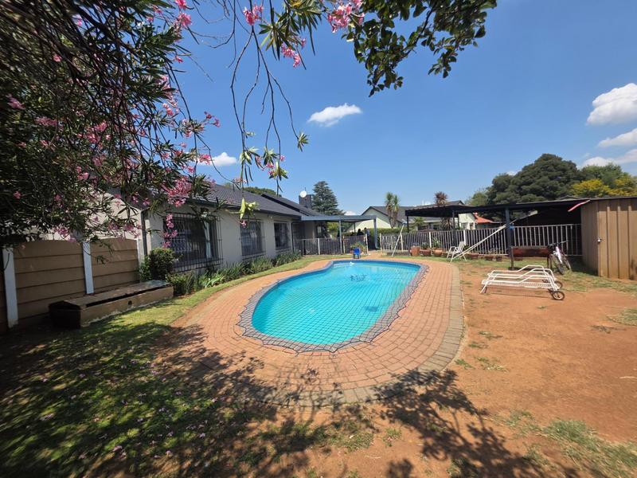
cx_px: 318
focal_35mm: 13
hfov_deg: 106.2
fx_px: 239
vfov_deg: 89.9
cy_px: 239
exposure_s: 1/2000
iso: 40
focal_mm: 2.2
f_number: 1.9
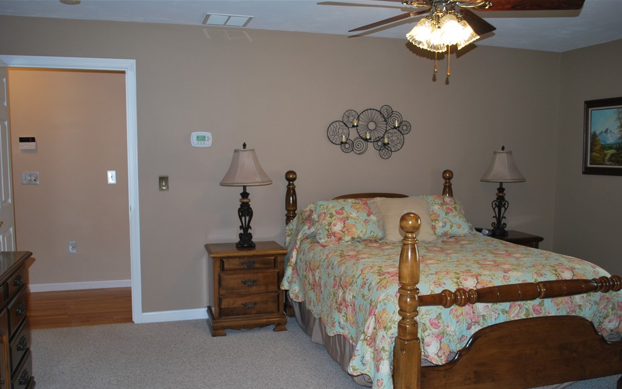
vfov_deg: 37.3
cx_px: 312
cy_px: 210
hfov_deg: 56.7
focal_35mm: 34
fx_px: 576
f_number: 4
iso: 200
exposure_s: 1/60
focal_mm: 22
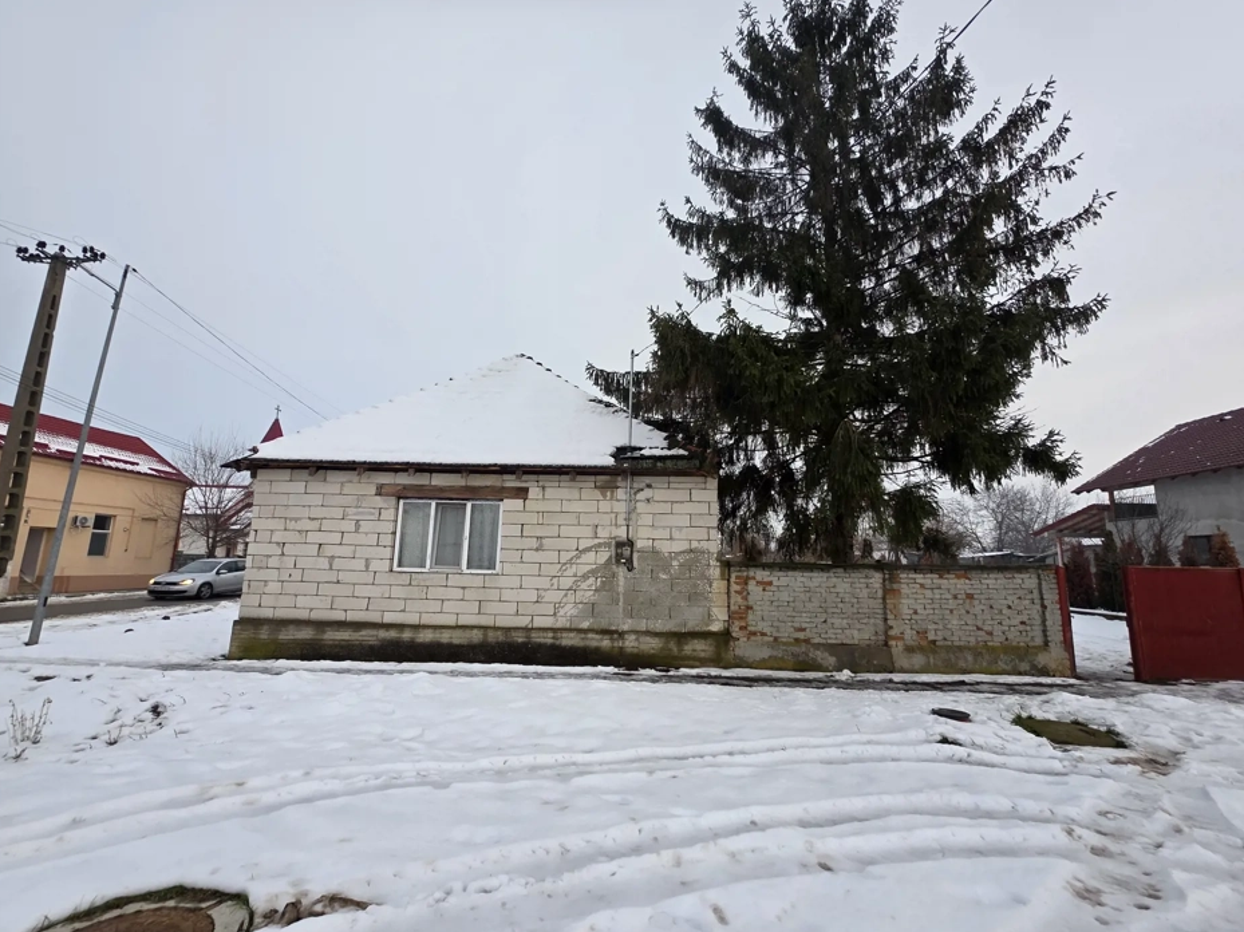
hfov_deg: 102.1
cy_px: 487
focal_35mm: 14
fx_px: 503
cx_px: 617
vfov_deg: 85.6
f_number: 1.9
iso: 40
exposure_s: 1/112
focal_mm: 2.2
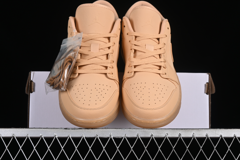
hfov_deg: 27.0
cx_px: 120
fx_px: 500
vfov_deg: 18.2
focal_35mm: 75
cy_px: 80
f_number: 8
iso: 160
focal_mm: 50
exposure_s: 1/80
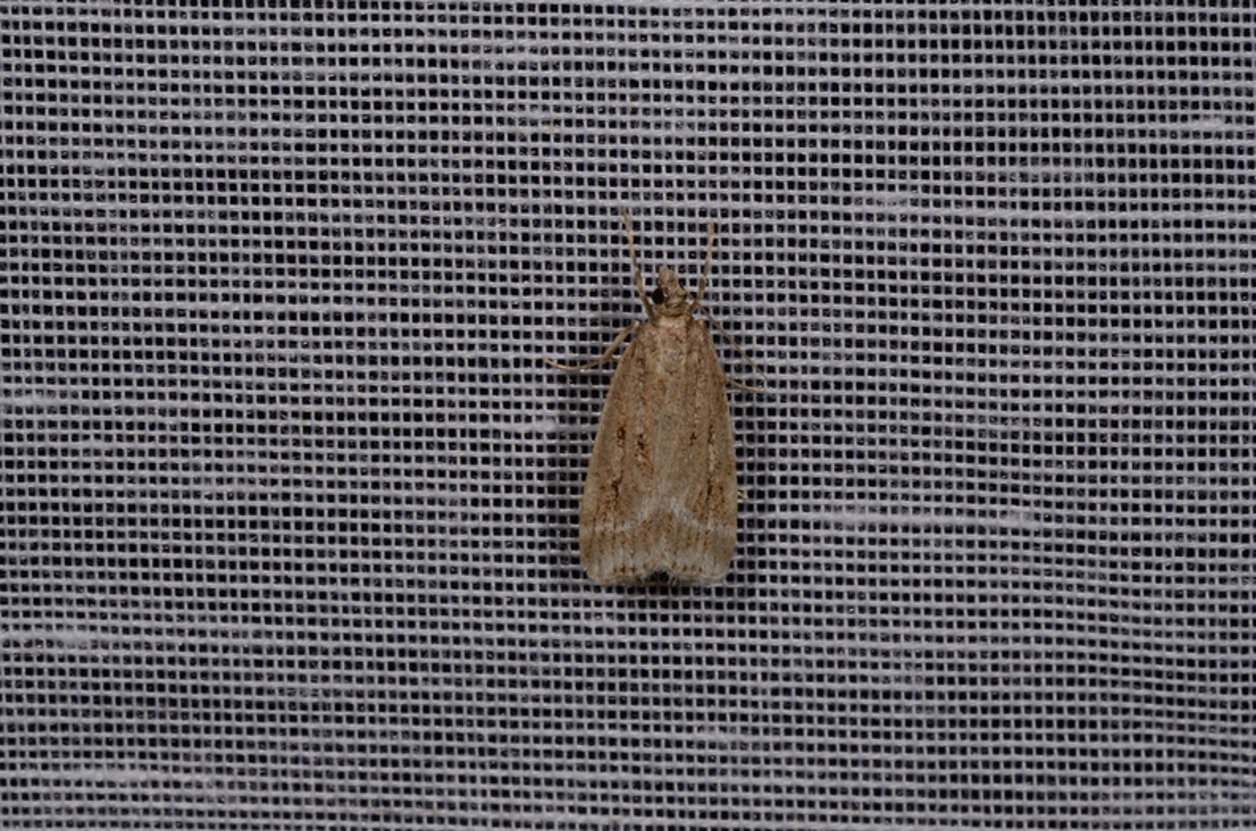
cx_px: 628
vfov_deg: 10.7
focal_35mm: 128
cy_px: 416
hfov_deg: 16.1
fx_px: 4438
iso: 100
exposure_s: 1/60
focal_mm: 85
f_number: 32
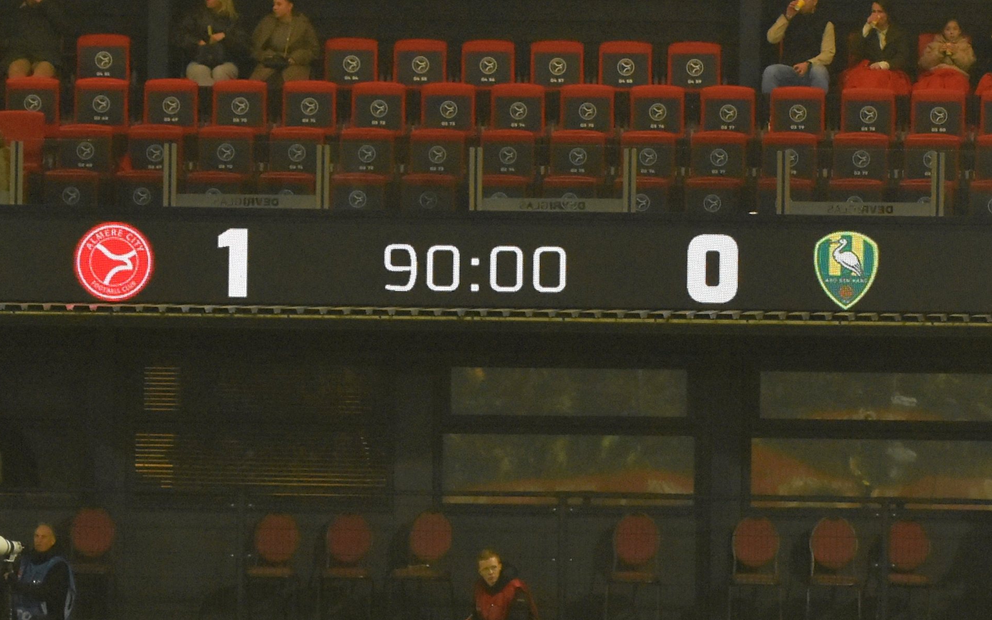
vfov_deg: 6.3
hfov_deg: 10.1
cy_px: 332
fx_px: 5609
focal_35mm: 208
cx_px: 497
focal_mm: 135
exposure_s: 1/640
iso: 2500
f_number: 2.8
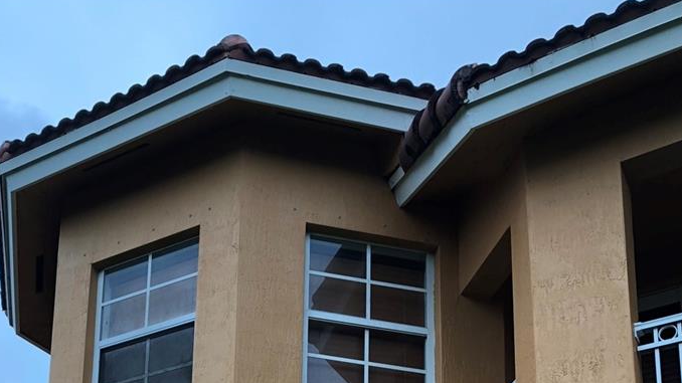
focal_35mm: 54
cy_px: 594
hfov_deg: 38.2
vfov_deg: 19.1
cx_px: 248
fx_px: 976
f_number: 1.8
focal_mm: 3.99
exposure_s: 1/120
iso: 25
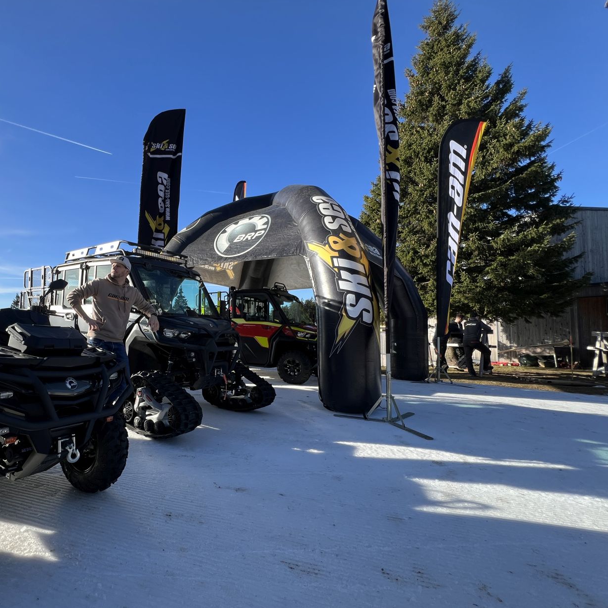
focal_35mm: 16
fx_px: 318
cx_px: 193
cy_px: 312
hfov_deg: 83.8
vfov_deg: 87.4
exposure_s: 1/637
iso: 32
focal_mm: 1.57
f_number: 1.8
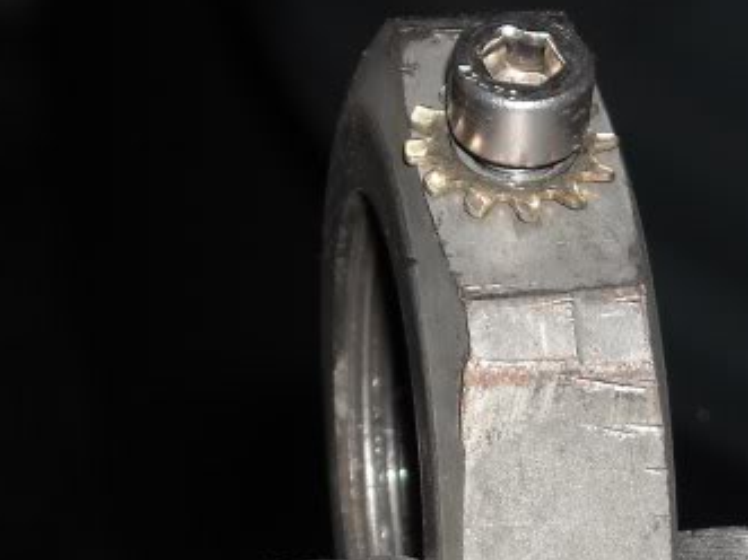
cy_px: 269
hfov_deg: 7.8
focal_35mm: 254
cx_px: 529
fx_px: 5487
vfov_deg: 5.8
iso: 64
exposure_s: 1/125
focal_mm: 17.1
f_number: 4.7
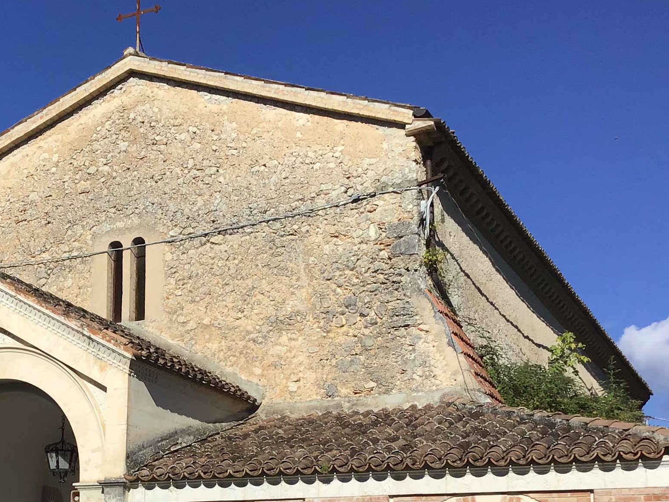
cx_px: 128
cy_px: 446
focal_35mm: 65
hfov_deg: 29.1
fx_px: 1256
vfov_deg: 22.1
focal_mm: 3.3
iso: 25
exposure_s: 1/2915
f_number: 2.4
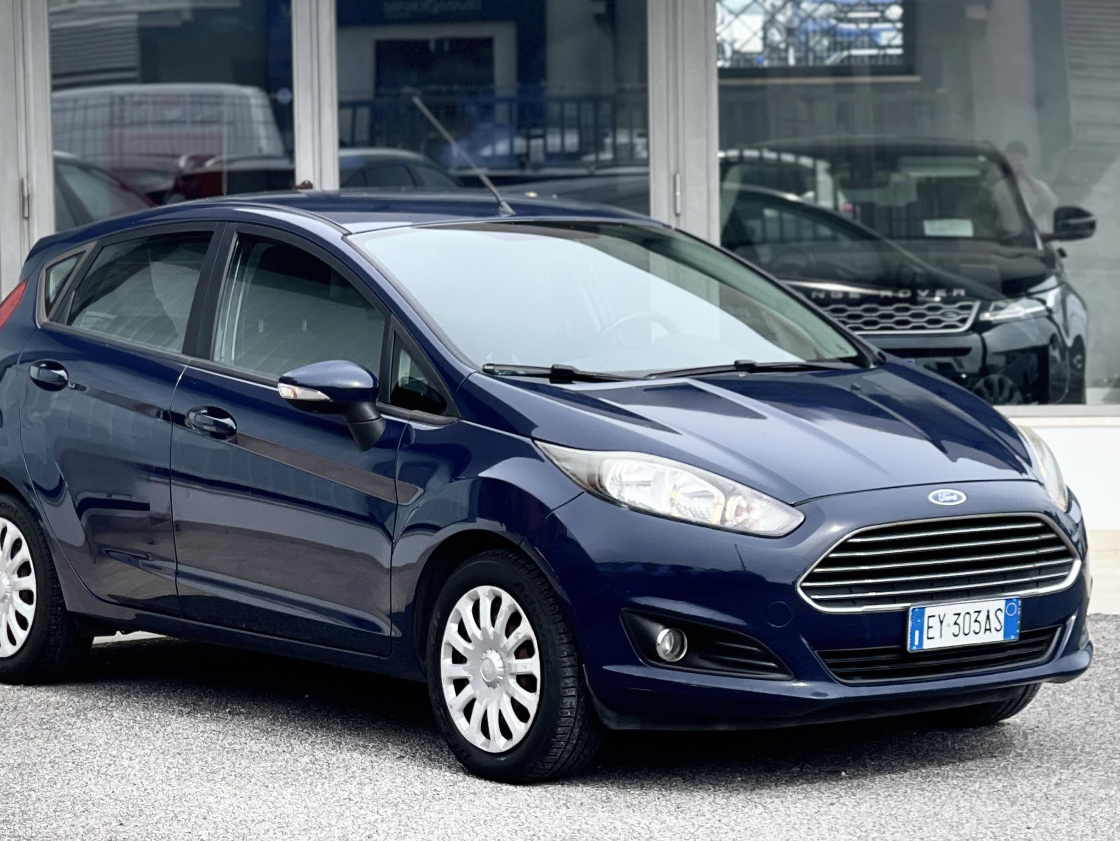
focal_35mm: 106
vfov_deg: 14.0
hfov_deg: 18.5
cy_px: 512
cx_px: 560
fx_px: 3430
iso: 32
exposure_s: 1/645
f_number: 2.2
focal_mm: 7.5
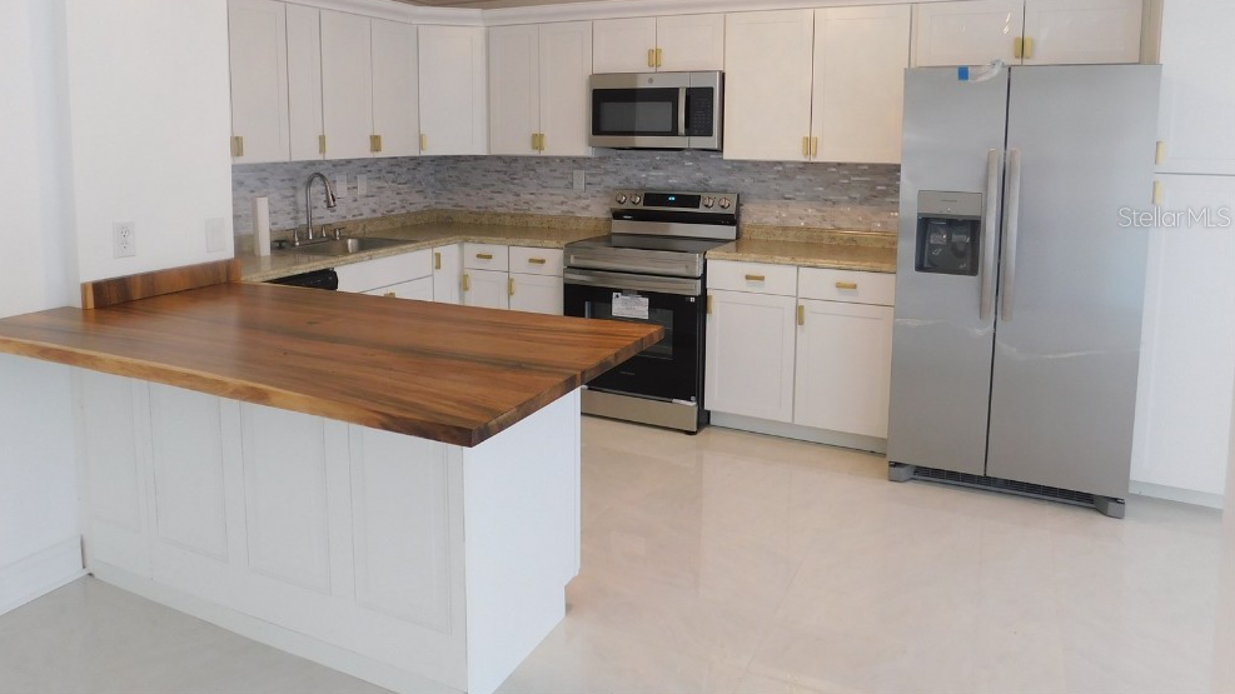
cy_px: 216
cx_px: 596
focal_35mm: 26
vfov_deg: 43.6
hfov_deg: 71.9
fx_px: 851
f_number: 3
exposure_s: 1/40
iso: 125
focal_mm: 4
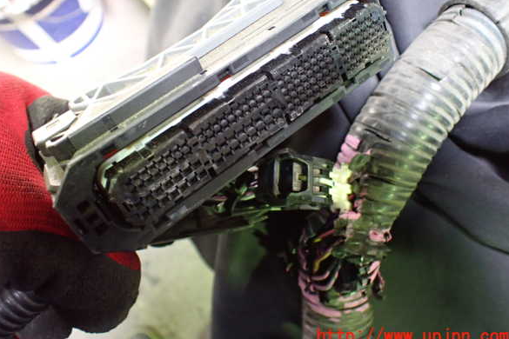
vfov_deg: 41.1
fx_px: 452
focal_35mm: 32
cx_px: 252
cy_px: 152
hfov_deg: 58.7
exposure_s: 1/30
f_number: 2.3
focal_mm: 5.4
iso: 1000
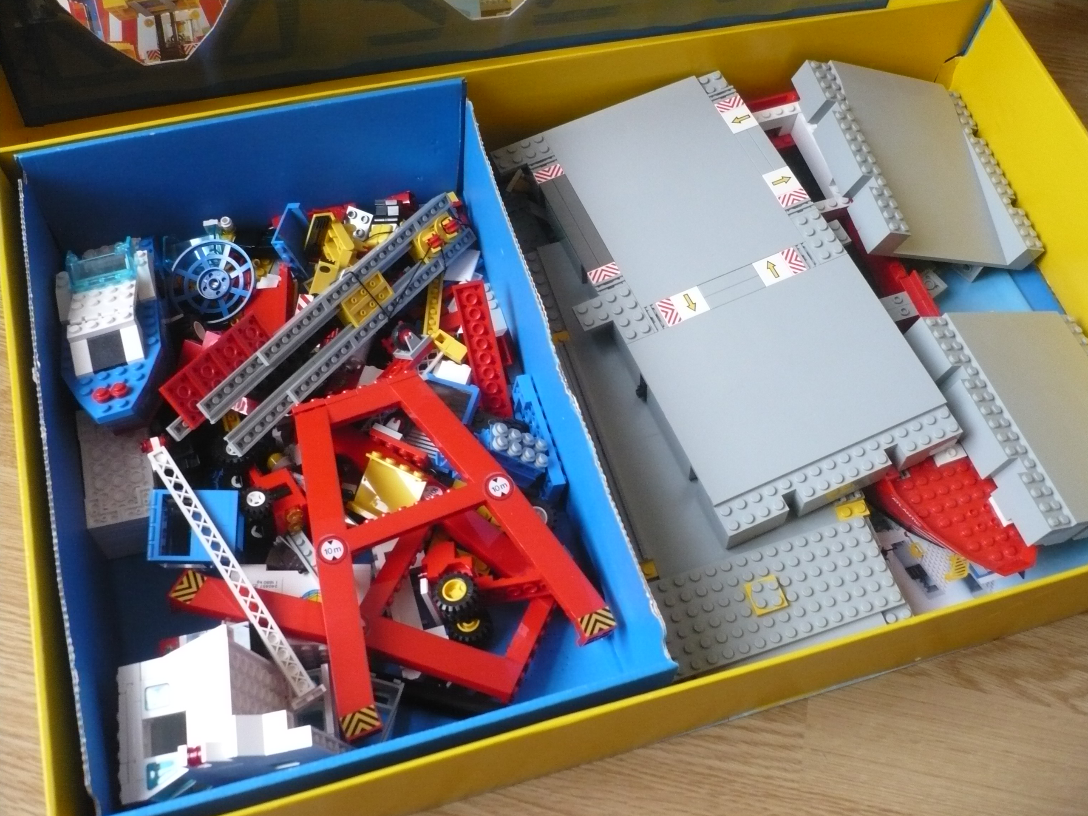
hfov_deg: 52.6
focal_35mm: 35
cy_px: 408
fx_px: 1100
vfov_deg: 40.7
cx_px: 544
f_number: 2.8
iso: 320
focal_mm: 5.8
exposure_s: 1/30
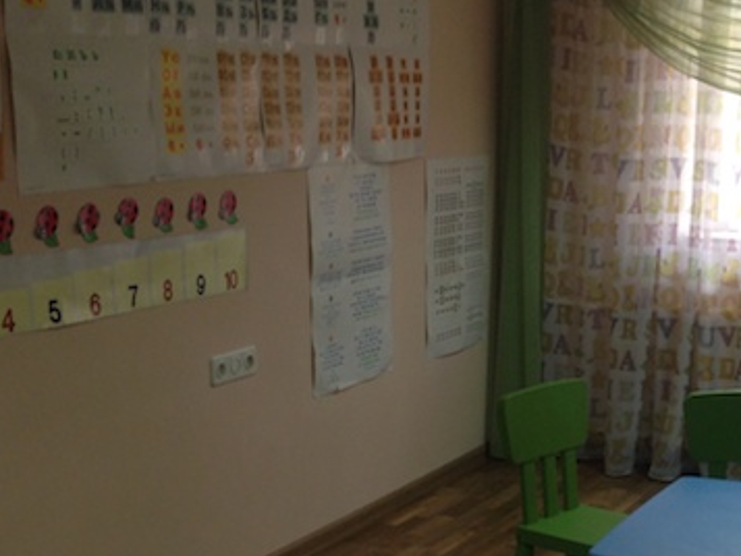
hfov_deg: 26.0
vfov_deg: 19.7
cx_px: 544
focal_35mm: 74
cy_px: 448
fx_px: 1585
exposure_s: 1/20
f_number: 2.4
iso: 80
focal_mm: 4.12
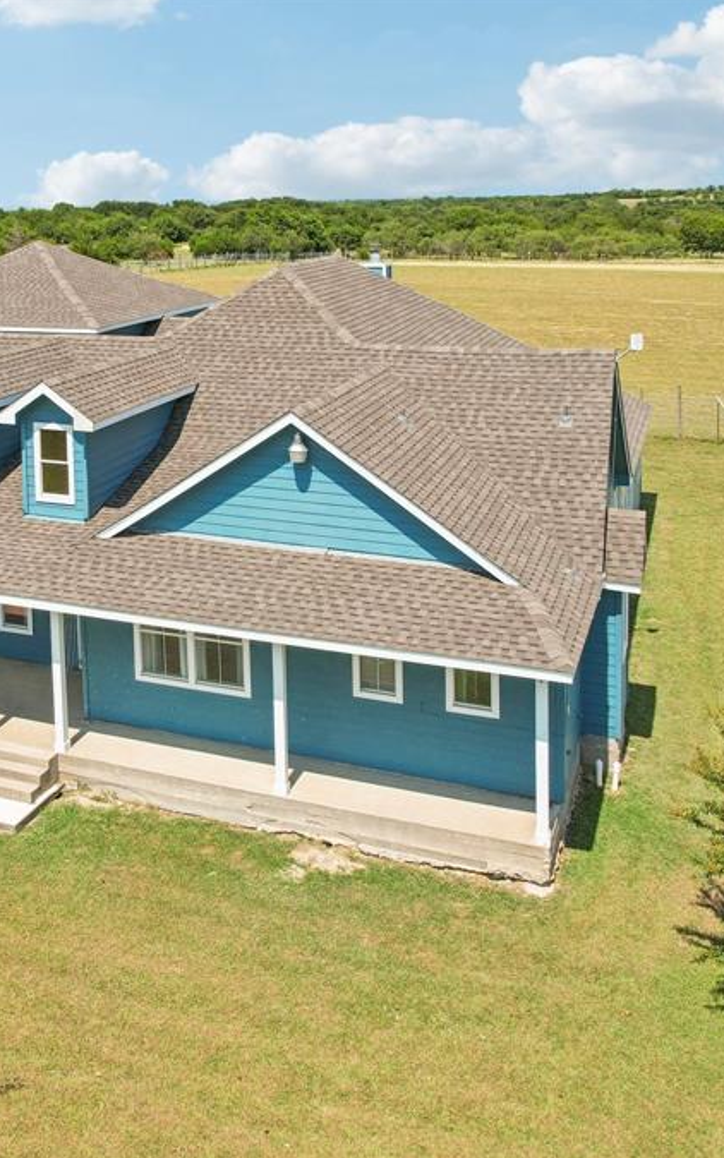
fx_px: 1073
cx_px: 160
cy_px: 578
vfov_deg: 56.7
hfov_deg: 36.2
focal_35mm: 34
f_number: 2.8
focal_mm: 8.38
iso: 110
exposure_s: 1/2500
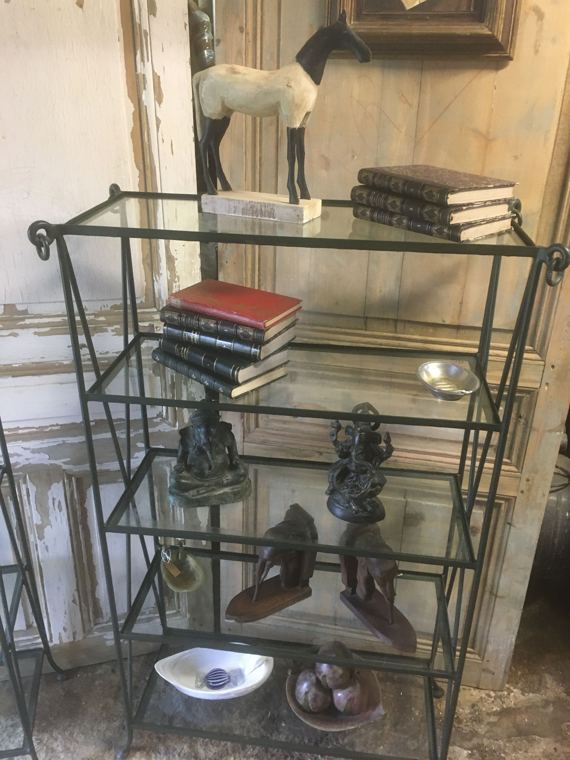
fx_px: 637
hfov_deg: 48.2
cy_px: 380
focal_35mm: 29
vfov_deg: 61.7
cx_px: 285
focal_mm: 4.15
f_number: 2.2
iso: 200
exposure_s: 1/17
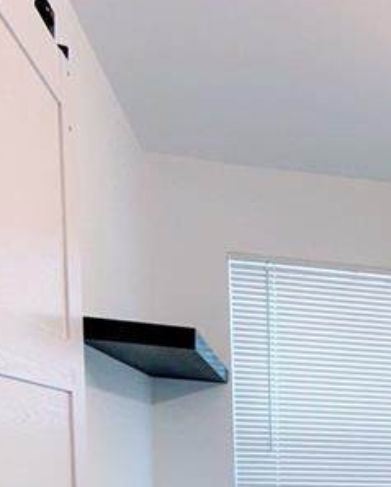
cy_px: 569
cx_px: 542
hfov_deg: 23.6
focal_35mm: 55
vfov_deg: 29.7
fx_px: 794
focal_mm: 2.22
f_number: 2.2
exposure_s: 1/122
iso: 20
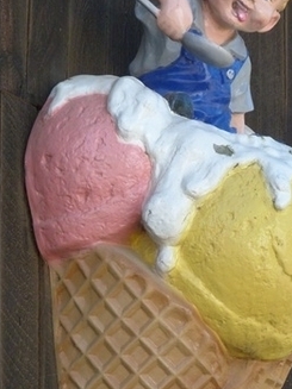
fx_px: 2600
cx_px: 191
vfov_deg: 8.6
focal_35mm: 231
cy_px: 274
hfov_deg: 6.4
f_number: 4
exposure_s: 1/320
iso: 160
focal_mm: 22.7
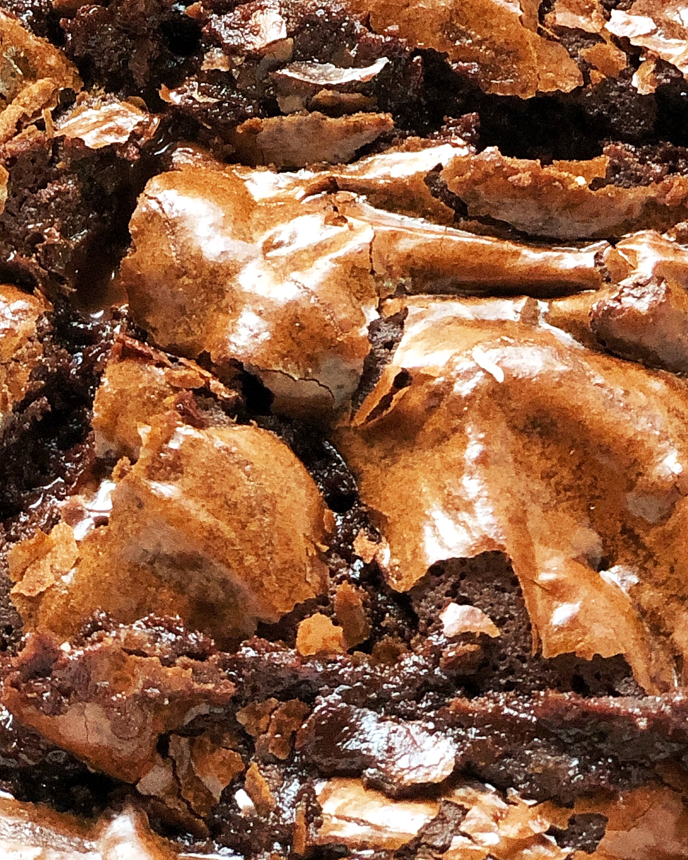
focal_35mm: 134
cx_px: 322
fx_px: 3410
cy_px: -8
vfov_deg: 14.1
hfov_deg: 11.5
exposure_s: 1/17
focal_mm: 6
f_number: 2.4
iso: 160
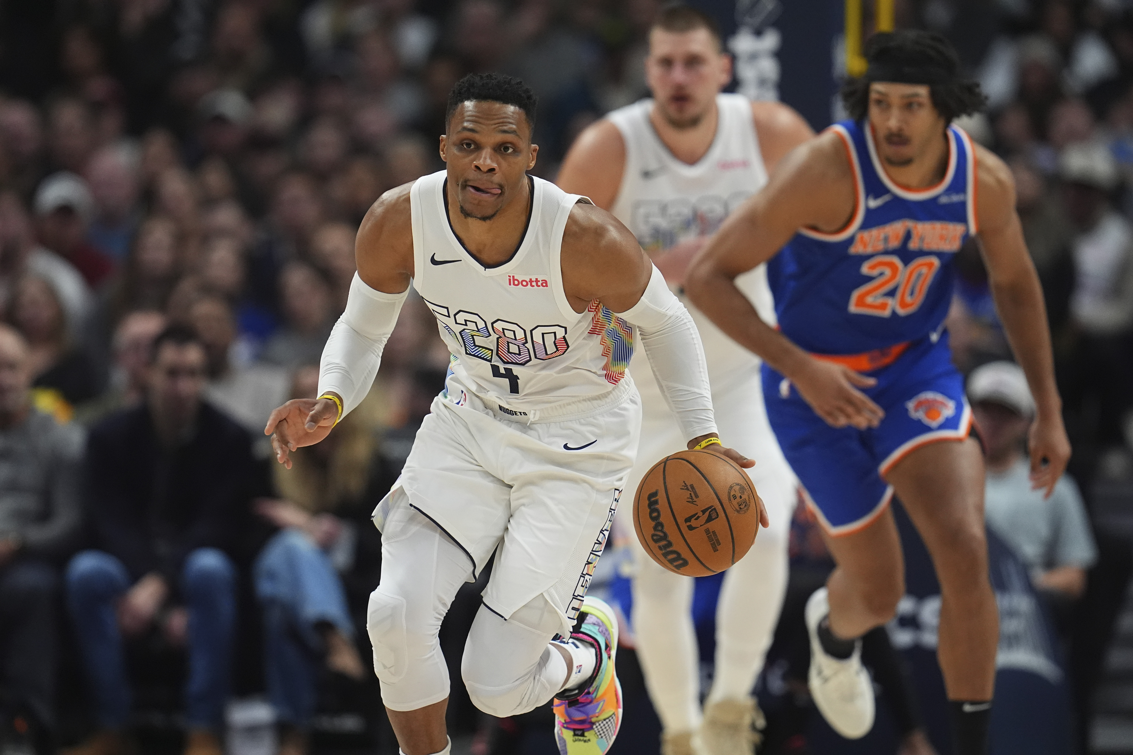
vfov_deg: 3.4
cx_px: 566
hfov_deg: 5.2
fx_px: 12588
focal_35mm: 400
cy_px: 378
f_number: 3.5
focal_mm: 400
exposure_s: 1/2000
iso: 5000
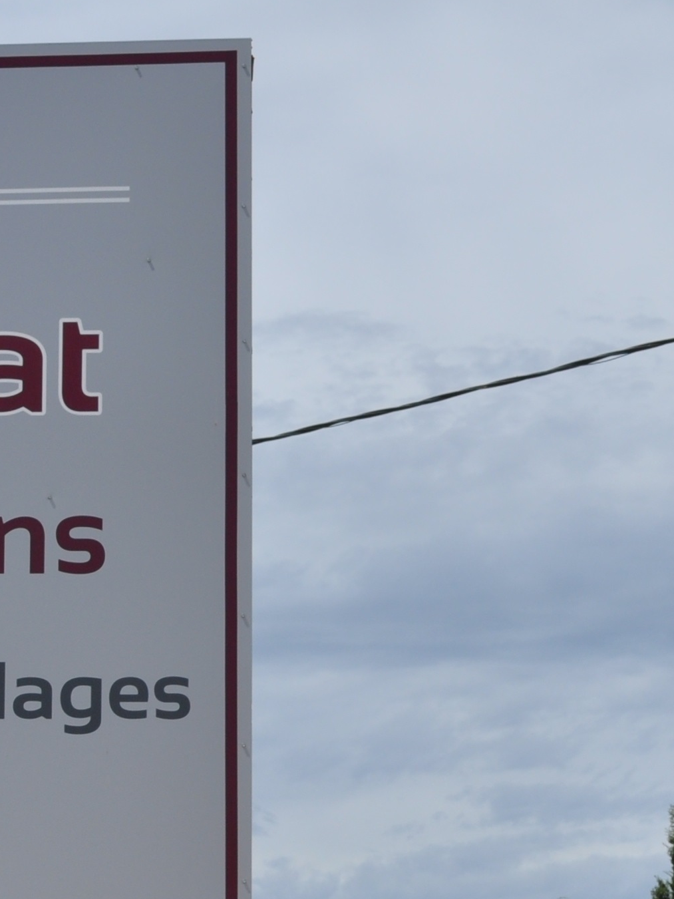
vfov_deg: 15.1
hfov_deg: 11.2
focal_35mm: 128
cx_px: -285
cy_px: 930
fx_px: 3324
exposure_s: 1/400
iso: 200
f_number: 10
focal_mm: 28
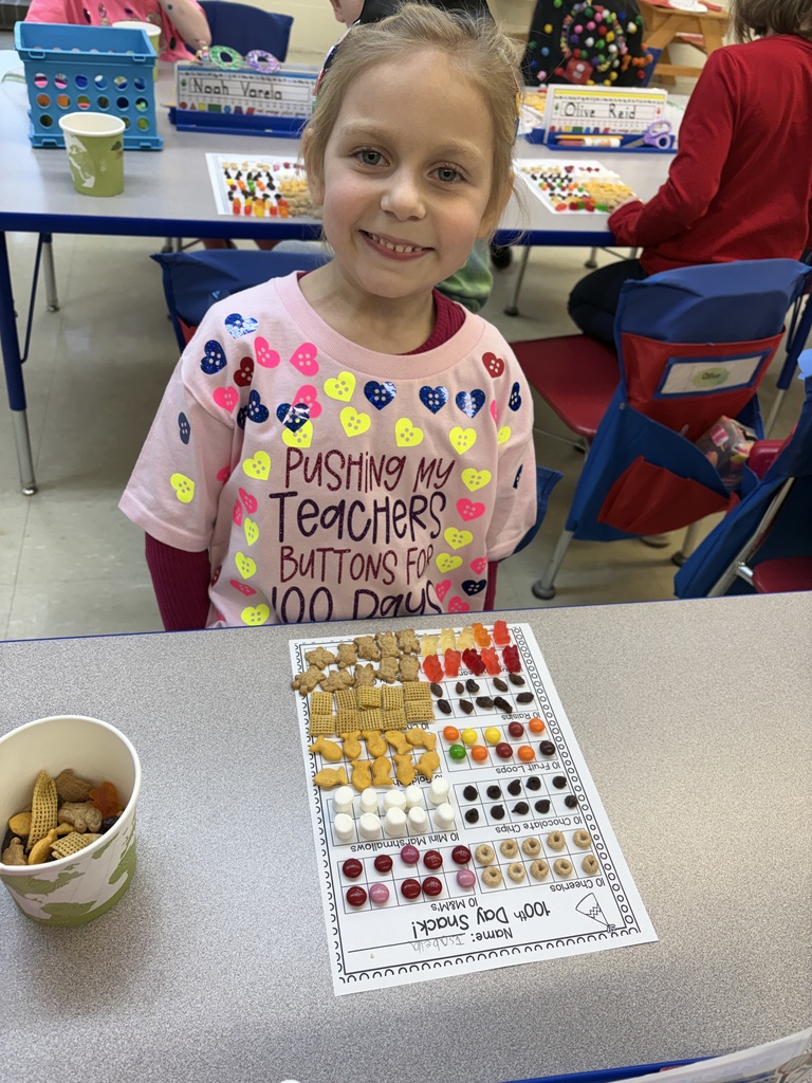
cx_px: 406
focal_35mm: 26
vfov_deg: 67.3
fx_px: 813
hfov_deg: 53.1
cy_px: 542
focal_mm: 5.96
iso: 80
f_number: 1.6
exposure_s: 1/120
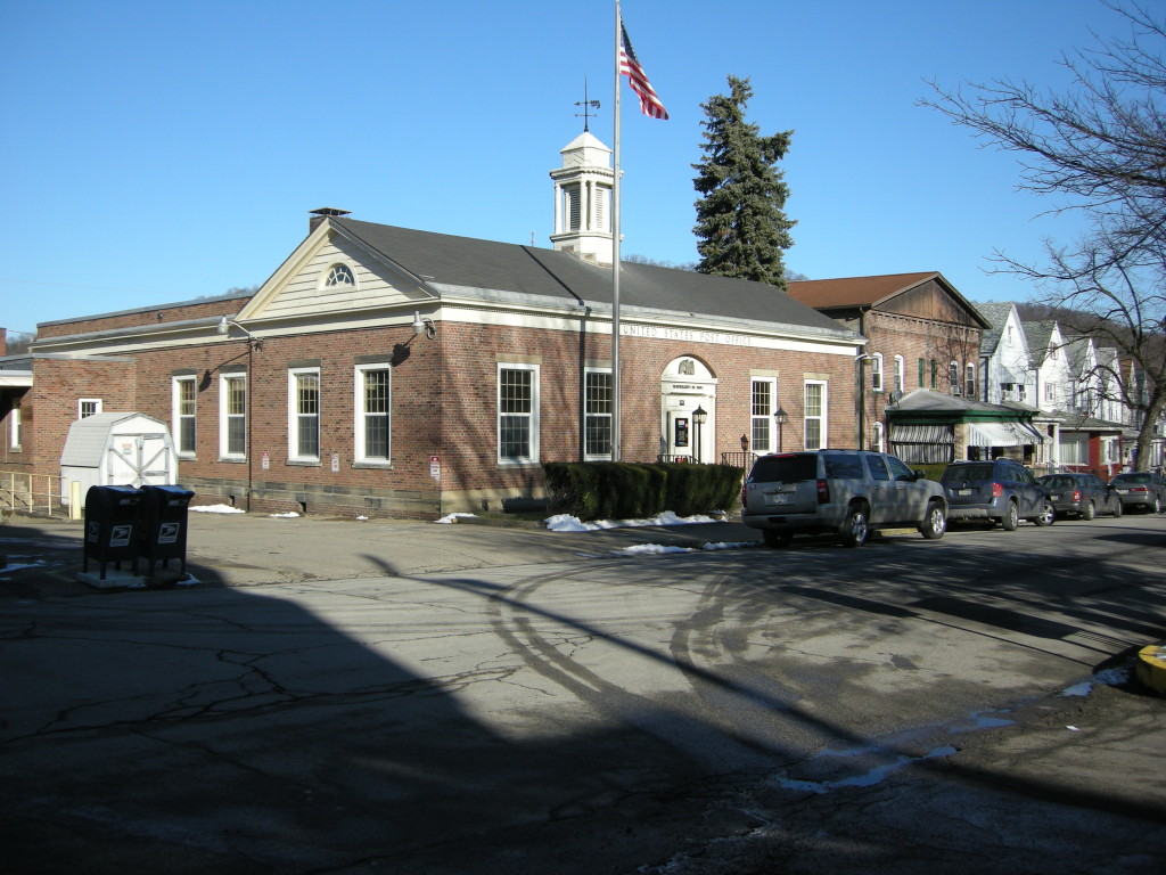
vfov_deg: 39.7
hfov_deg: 51.4
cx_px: 583
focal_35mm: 36
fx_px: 1213
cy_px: 438
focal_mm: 7.5
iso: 64
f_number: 3
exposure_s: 1/1000
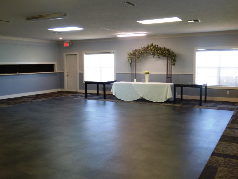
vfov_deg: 38.7
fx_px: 254
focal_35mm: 37
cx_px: 123
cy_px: 87
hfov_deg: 50.1
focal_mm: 6.18
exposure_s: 1/13
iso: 100
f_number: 3.4
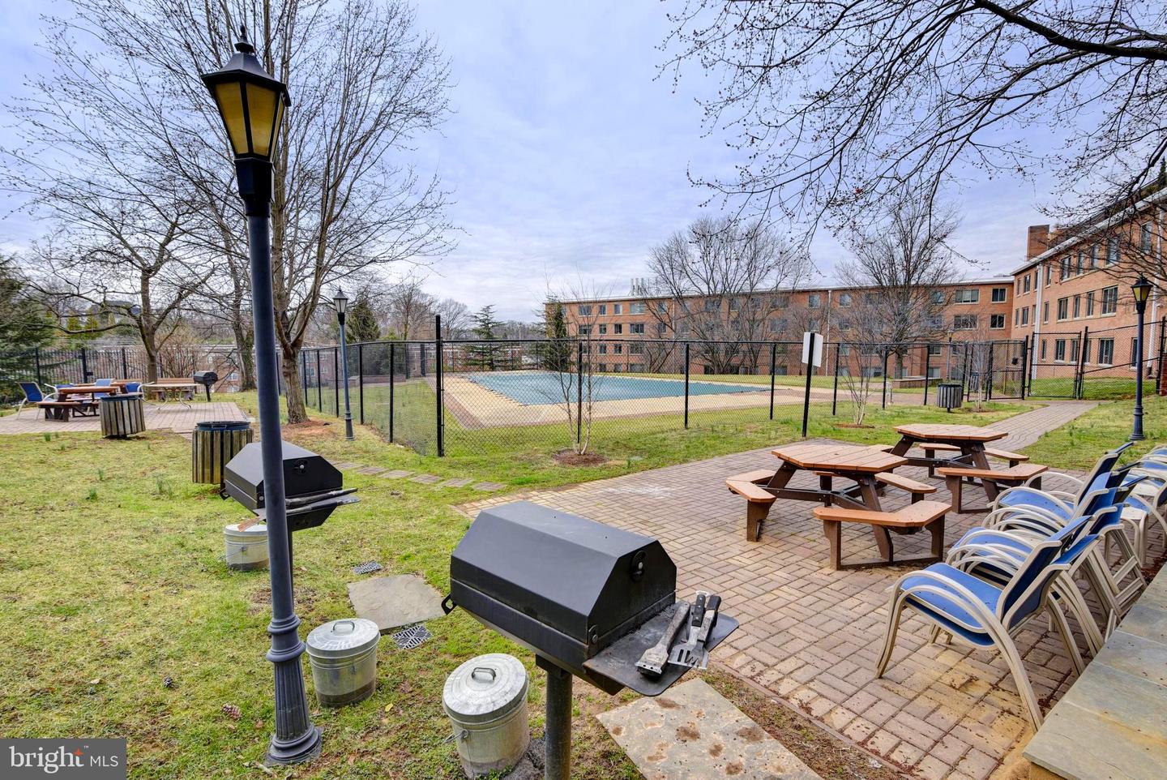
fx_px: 519
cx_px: 584
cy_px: 390
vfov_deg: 73.8
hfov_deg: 96.7
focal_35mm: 16
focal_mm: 16
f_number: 7.1
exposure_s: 1/160
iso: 100
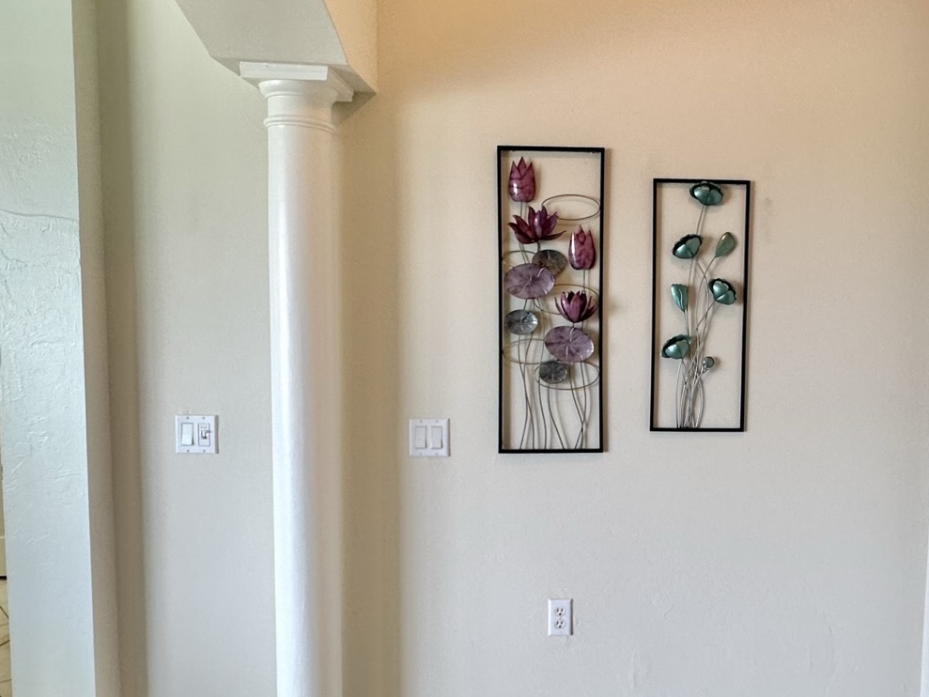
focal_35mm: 29
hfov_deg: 60.0
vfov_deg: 48.2
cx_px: 627
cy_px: 382
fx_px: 778
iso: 160
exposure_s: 1/120
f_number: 2.2
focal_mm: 2.22
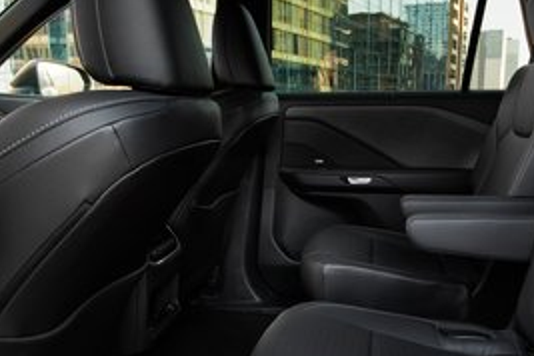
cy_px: 234
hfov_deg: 52.0
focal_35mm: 36
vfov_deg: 36.5
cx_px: 360
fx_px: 534
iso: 200
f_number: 8
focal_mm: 16
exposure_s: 1/13
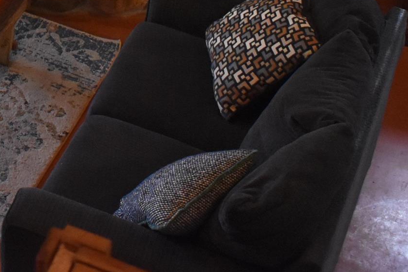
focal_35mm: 115
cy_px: -216
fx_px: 1301
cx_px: -135
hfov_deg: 16.7
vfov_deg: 11.1
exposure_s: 1/125
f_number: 3.8
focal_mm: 21
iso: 2200
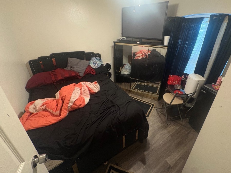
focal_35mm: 16
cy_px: 77
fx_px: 107
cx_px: 127
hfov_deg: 94.2
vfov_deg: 77.9
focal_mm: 2.22
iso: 500
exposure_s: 1/60
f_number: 2.2
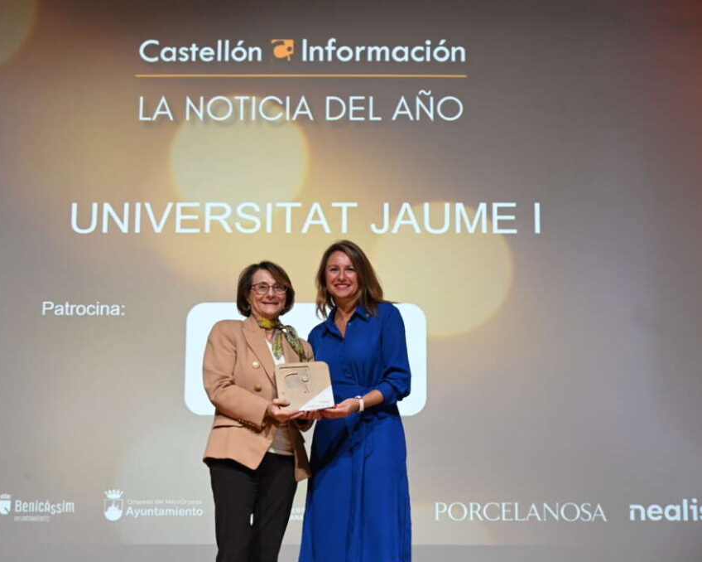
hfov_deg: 27.9
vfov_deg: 22.5
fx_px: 1412
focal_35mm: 68
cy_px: 282
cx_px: 312
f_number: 4
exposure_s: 1/320
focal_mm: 60
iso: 3200
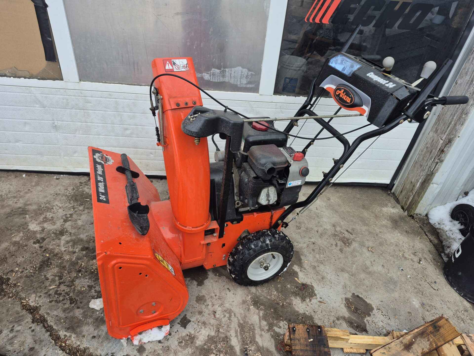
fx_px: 315
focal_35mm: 23
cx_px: 237
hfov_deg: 73.9
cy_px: 178
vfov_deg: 58.9
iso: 25
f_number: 1.8
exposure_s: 1/900
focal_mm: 5.4
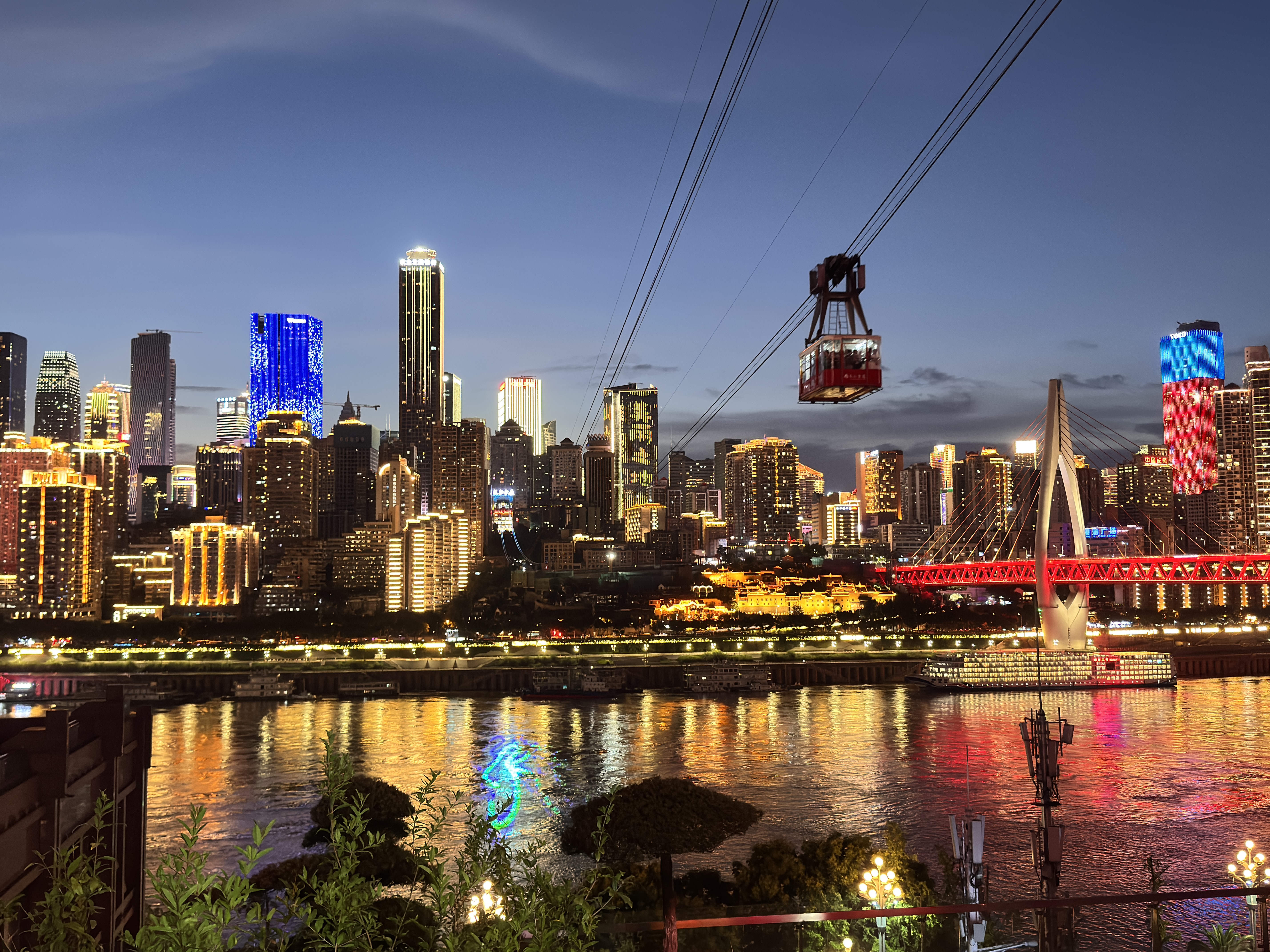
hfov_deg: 52.6
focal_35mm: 35
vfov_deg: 40.7
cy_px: 476
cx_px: 635
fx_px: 1284
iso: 800
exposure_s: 1/25
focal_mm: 6.76
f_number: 1.78
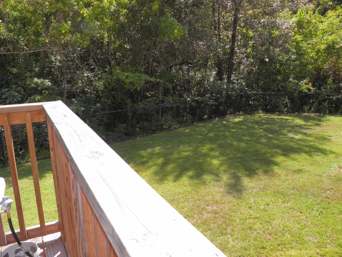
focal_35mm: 28
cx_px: 171
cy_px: 128
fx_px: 277
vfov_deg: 49.7
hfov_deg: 63.4
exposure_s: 1/100
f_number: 5.7
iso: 50
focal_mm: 4.9
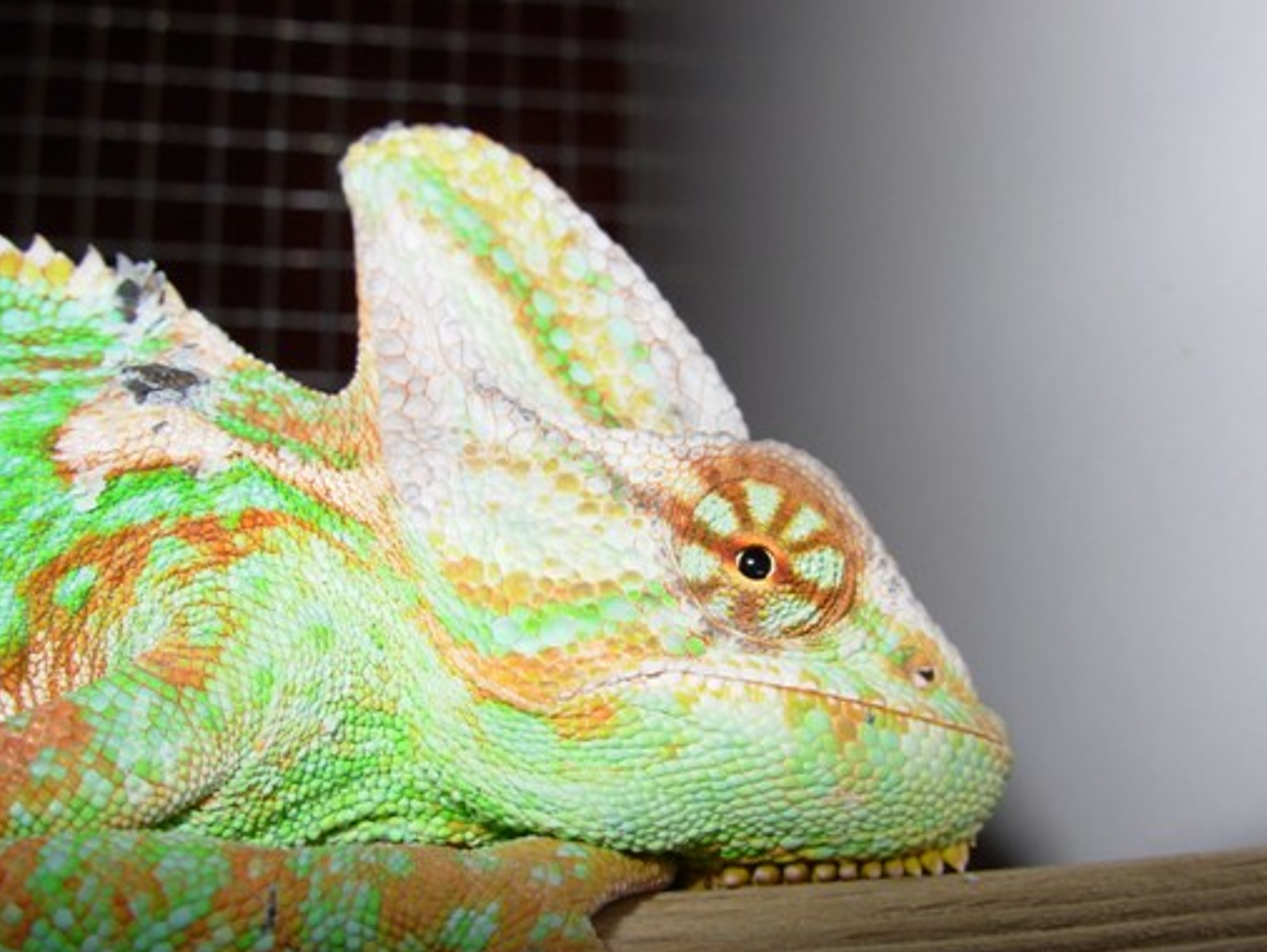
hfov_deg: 46.8
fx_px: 1465
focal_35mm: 40
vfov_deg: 36.0
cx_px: 650
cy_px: 481
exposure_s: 1/32
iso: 50
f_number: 4.9
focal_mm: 6.3
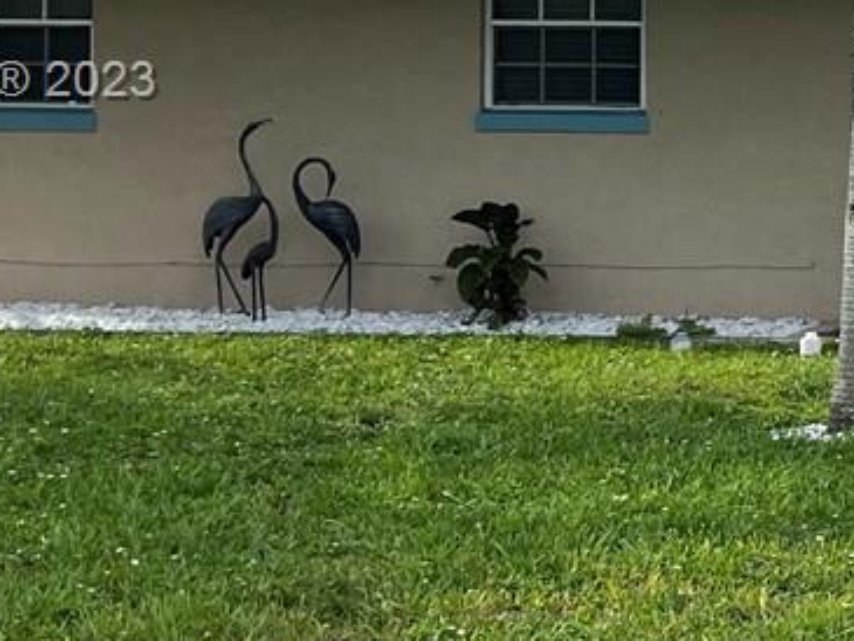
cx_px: 1280
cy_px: 84
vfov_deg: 12.9
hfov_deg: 15.9
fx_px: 2813
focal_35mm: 114
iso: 50
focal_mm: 5.7
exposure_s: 1/2841
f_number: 1.5
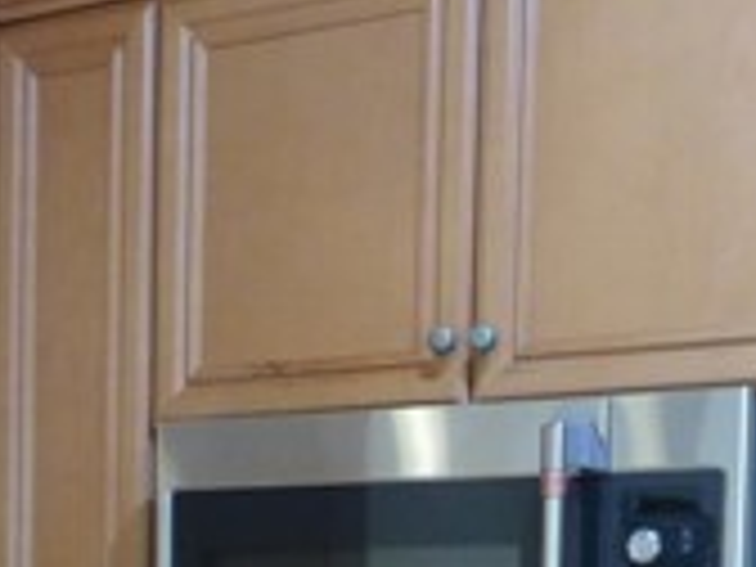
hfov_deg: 25.4
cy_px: 860
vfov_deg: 17.4
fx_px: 1660
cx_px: 540
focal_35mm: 76
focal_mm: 3.58
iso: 400
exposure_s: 1/25
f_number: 2.8
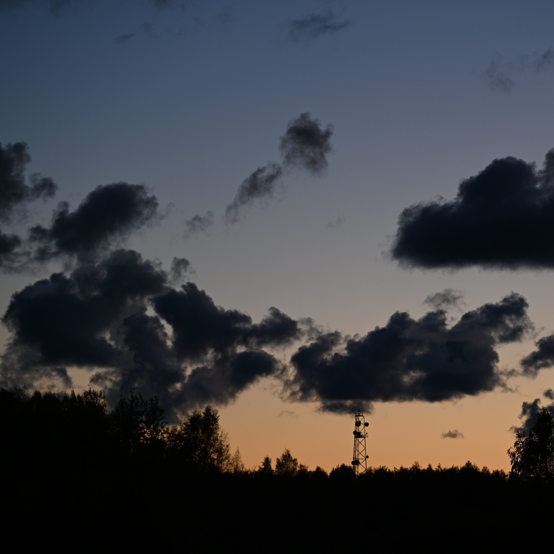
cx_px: 363
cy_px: 314
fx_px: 3205
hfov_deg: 9.9
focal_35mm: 177
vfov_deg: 9.9
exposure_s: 1/100
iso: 280
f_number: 4
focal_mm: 120
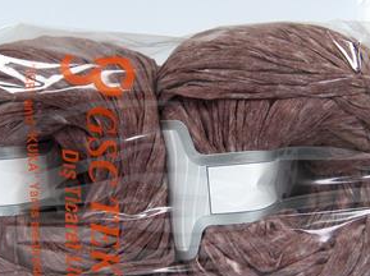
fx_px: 651
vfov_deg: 23.9
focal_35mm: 61
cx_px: 178
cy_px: 168
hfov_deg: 31.7
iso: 200
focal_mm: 8.96
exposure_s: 1/69.7
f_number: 2.8
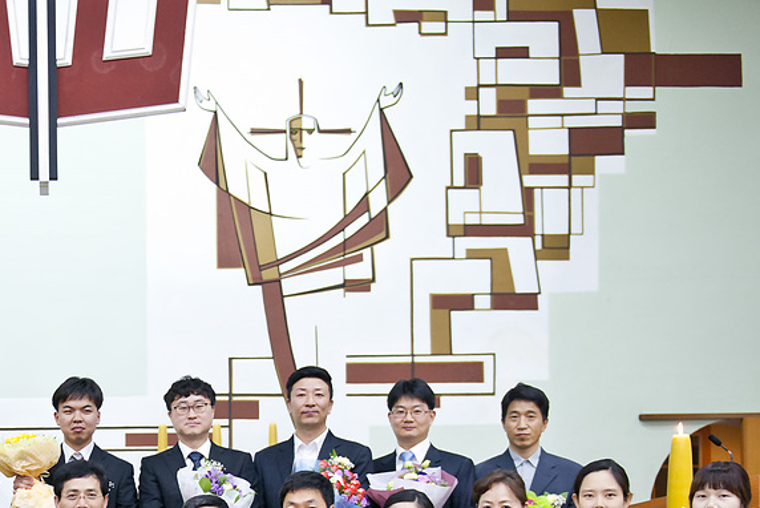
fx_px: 1373
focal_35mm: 65
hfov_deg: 29.7
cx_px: 81
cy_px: 499
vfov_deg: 20.3
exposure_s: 1/50
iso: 1600
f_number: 2.8
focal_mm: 31
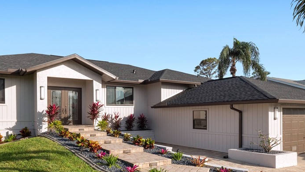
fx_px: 235
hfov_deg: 65.7
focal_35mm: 29
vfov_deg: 39.6
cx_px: 130
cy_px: 120
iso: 200
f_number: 7.1
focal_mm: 9
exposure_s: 1/1000
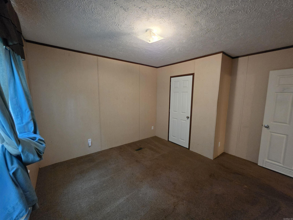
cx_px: 146
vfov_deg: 89.9
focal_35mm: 13
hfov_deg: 106.2
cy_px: 110
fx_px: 110
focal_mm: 2.2
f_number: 1.9
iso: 640
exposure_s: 1/60
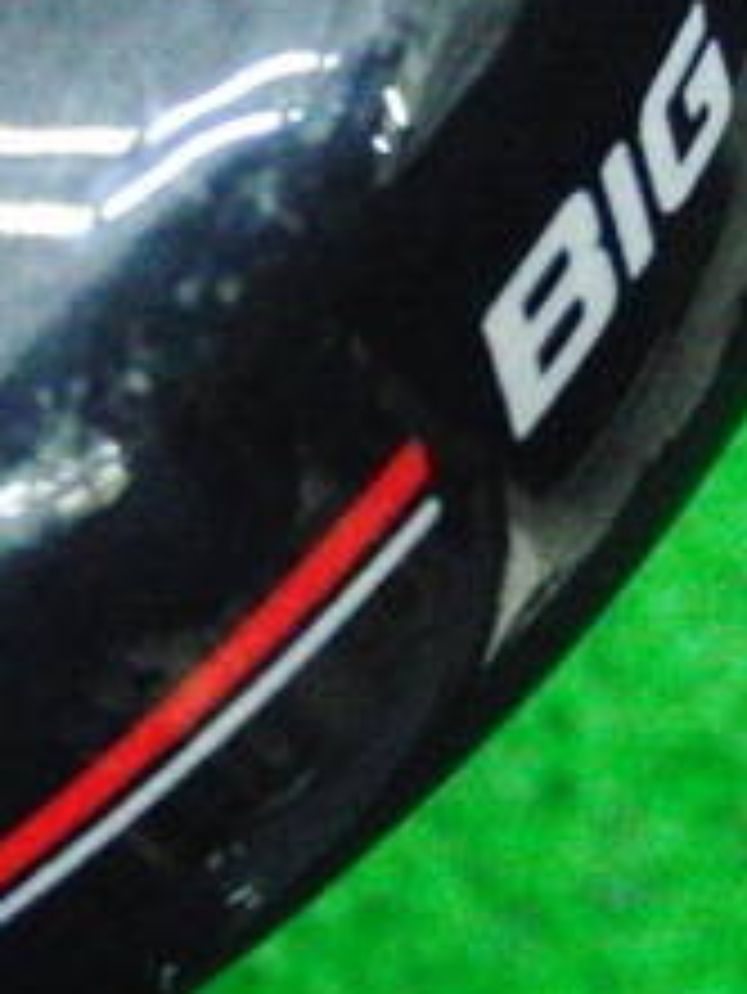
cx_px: 396
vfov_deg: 18.2
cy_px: 193
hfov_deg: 13.8
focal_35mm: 107
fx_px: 3076
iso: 3200
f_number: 3.6
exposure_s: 1/125
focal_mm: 6.42
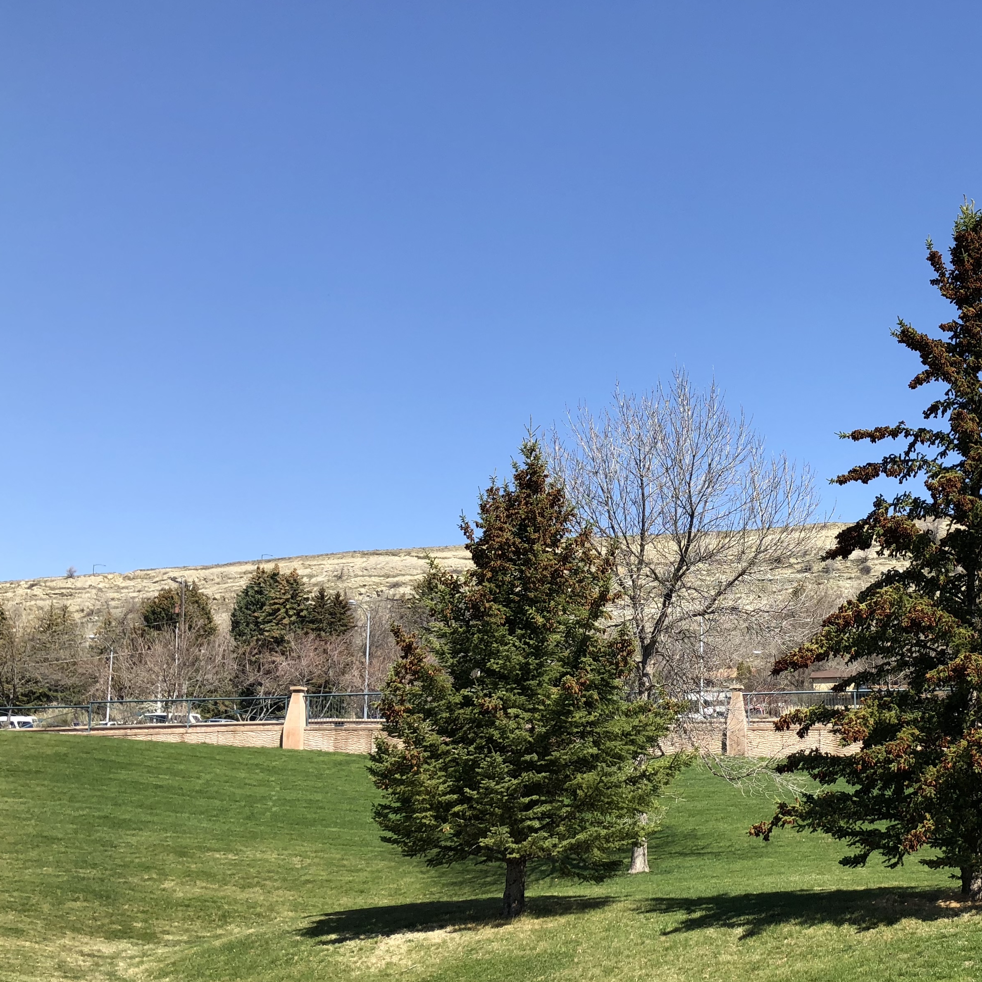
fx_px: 1348
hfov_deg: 38.7
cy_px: 608
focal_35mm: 42
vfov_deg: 39.8
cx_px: 764
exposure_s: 1/1297
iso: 20
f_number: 1.8
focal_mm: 4
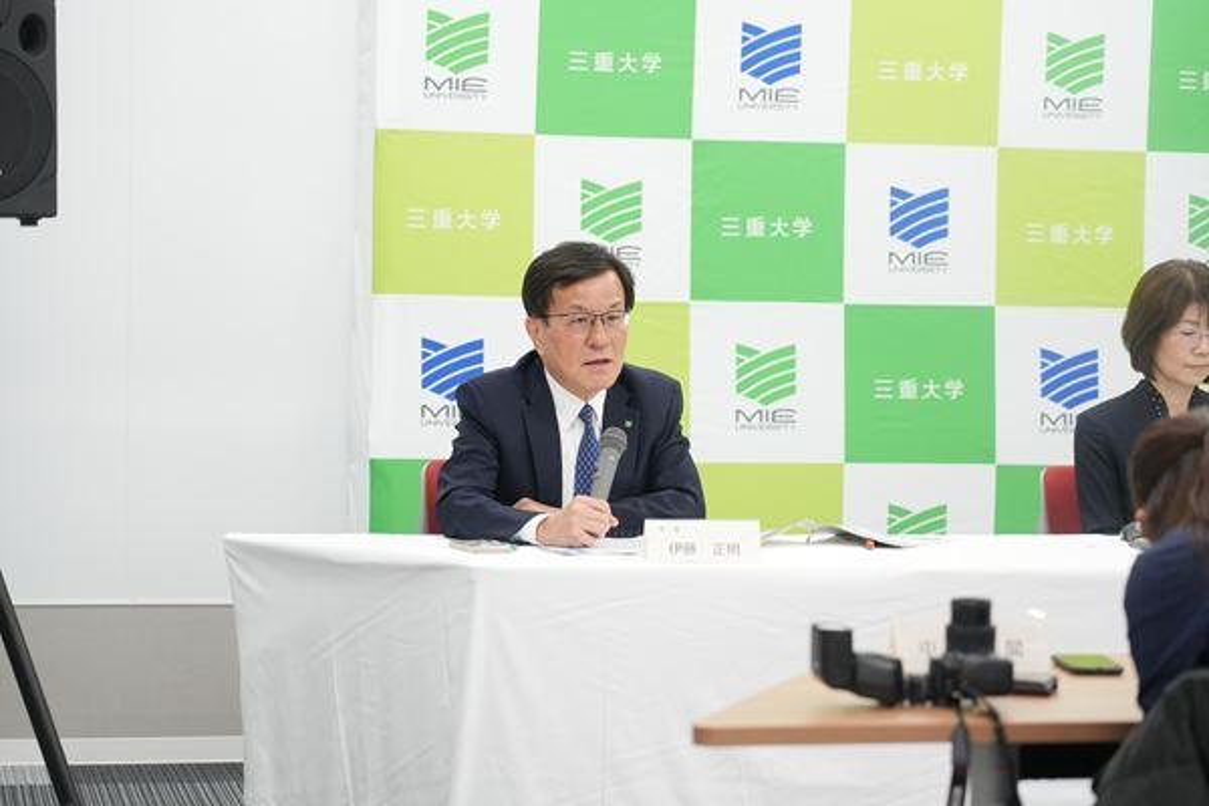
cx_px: 604
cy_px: 403
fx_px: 3526
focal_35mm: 105
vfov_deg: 13.0
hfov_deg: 19.5
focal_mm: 105
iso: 1000
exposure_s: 1/125
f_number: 4
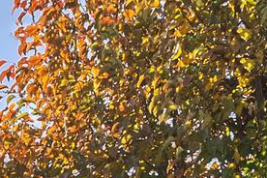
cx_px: -208
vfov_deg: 7.5
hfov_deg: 11.9
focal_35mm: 160
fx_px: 1184
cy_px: 539
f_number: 8
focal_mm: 21.5
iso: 200
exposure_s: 1/320
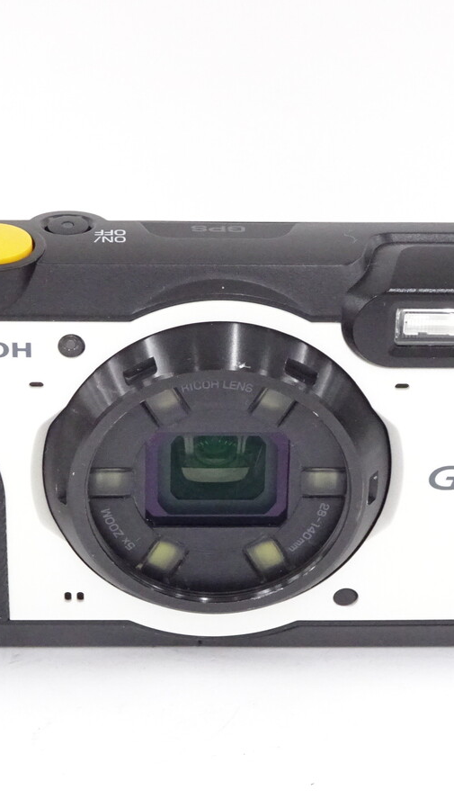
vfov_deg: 21.6
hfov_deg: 12.2
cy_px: 404
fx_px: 2119
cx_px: 197
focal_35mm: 99
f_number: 4.5
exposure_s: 1/80
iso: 800
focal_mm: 11.66
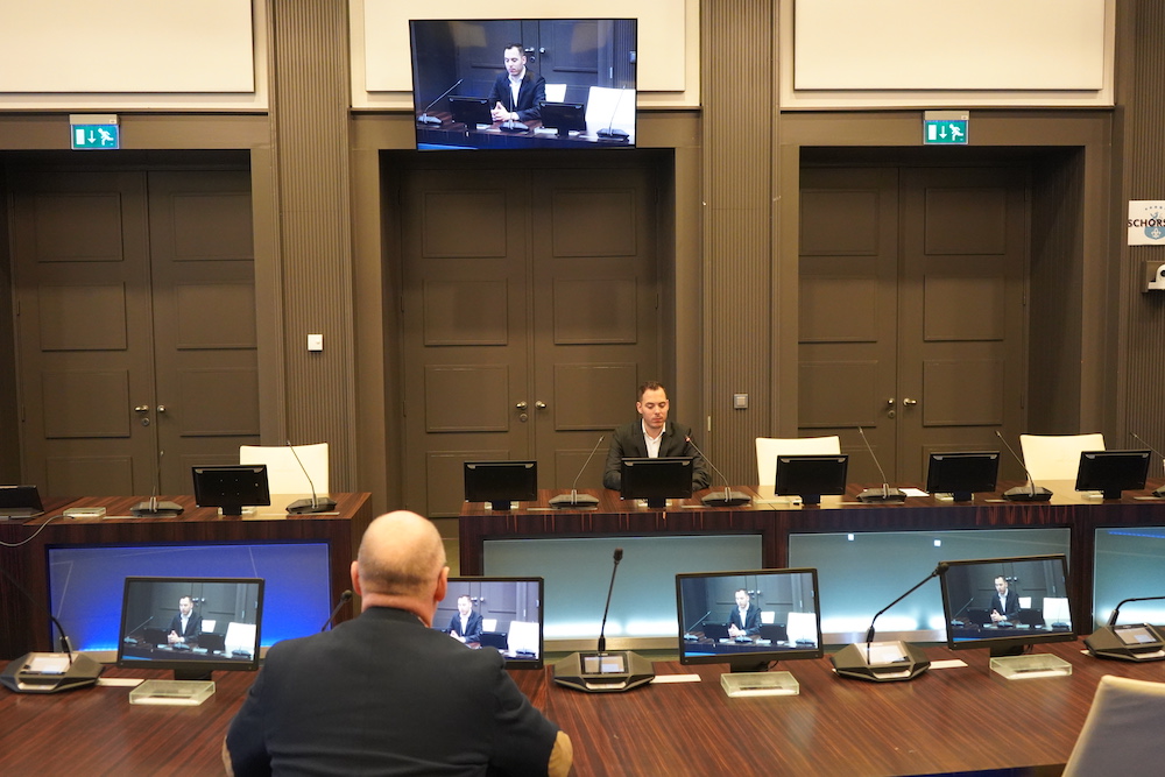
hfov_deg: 57.2
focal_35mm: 33
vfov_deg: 40.0
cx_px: 582
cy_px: 388
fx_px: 1068
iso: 6400
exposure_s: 1/160
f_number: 4
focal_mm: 33
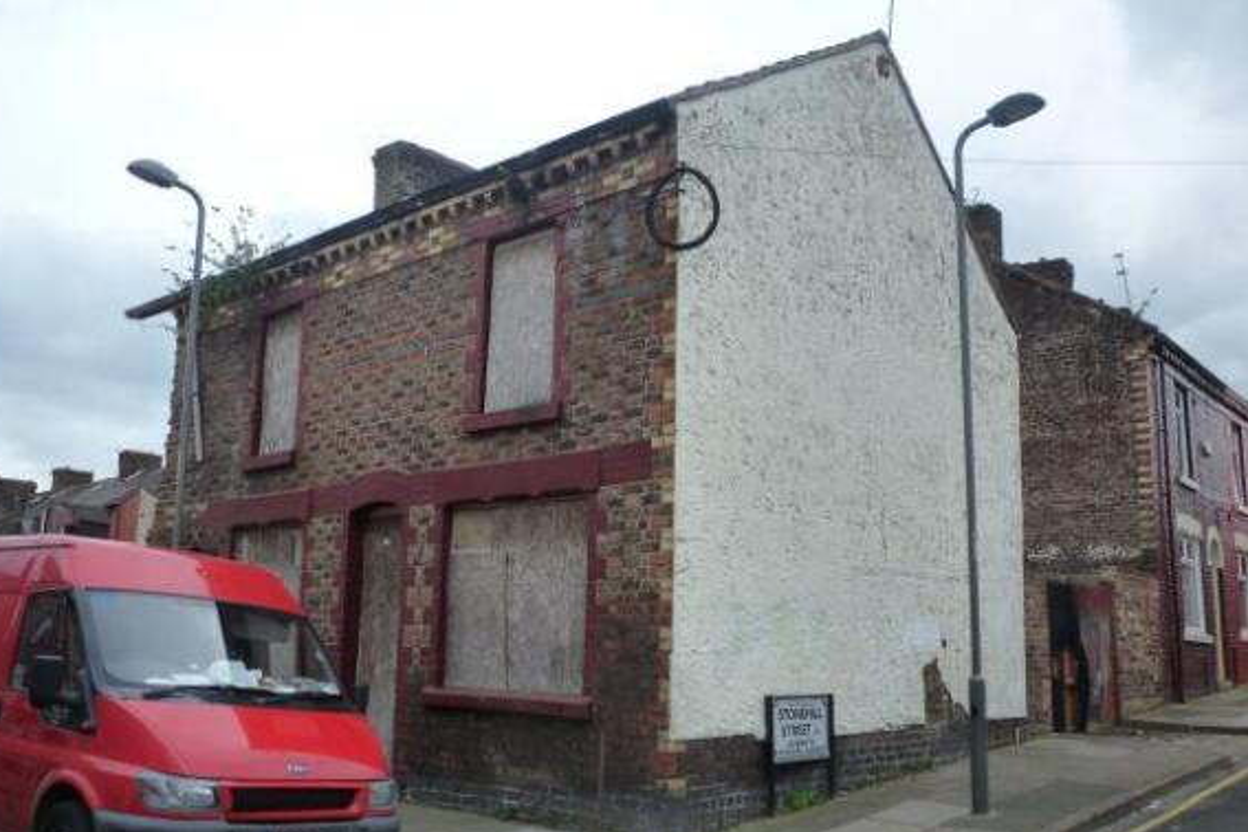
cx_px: 609
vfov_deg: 42.3
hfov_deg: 60.3
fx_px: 1075
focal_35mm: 31
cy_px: 461
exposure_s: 1/640
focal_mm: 5.2
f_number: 4
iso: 125
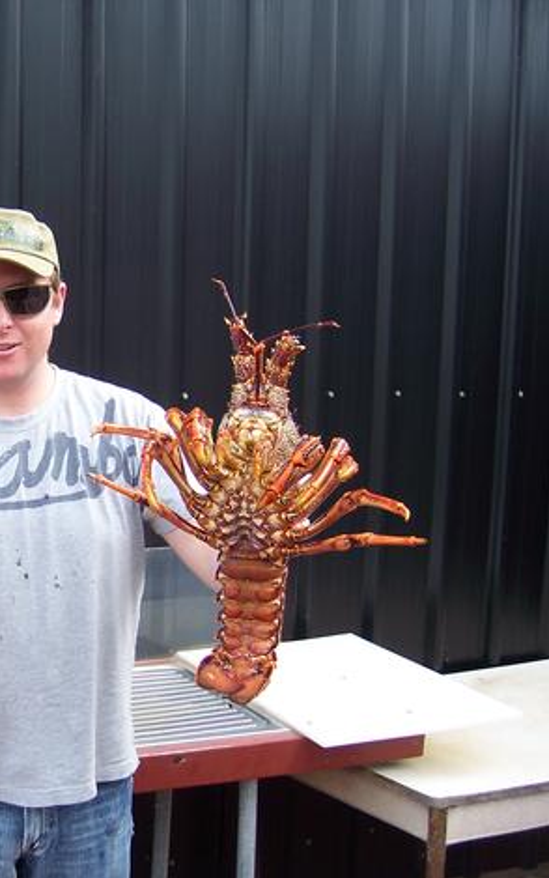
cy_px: 445
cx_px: 15
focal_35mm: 52
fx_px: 1244
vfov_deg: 38.9
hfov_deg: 23.9
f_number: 2.8
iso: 80
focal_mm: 6.2
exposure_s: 1/250
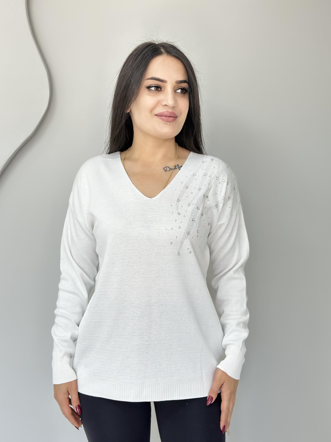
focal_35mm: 48
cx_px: 166
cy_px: 221
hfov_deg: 30.3
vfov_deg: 39.7
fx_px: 612
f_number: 1.78
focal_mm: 6.86
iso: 125
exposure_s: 1/100
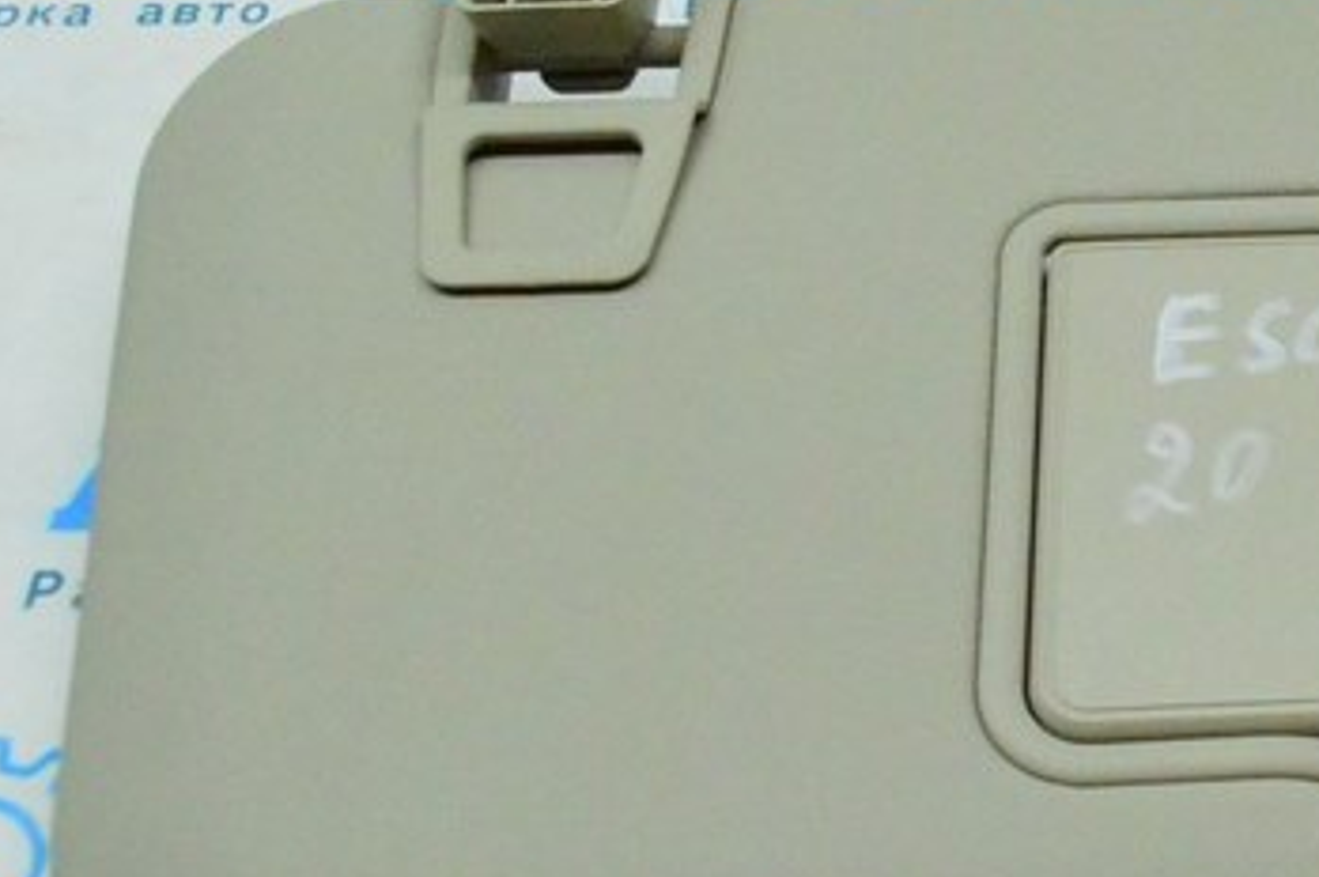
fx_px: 3385
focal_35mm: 92
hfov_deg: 21.0
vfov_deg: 14.7
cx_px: 1436
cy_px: 335
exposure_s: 1/500
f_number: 6.3
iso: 6400
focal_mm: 21
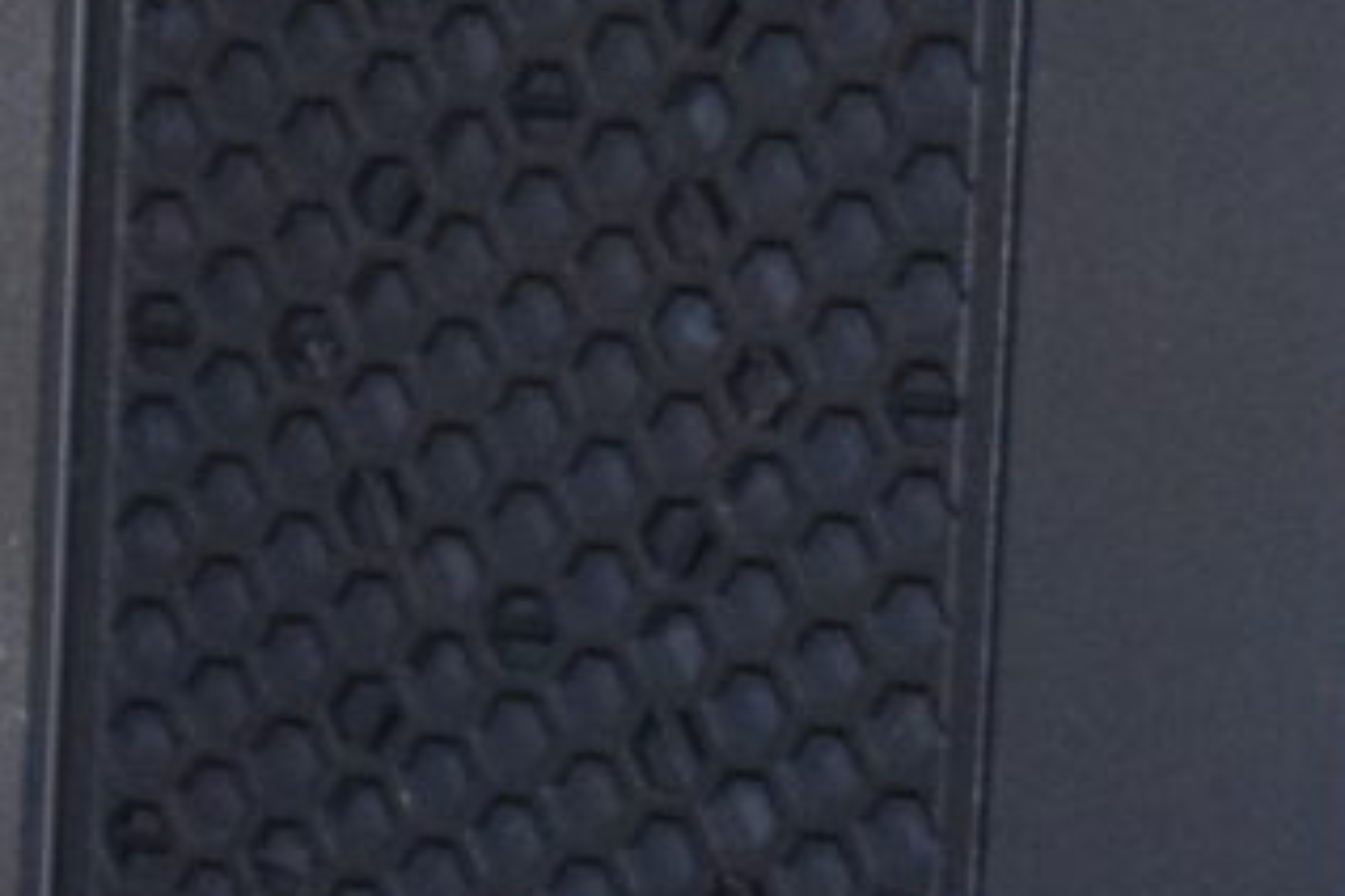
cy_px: 1164
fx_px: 10572
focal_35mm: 283
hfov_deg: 7.2
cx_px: -618
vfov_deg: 4.8
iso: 3200
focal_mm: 30
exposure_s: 1/60
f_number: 4.2
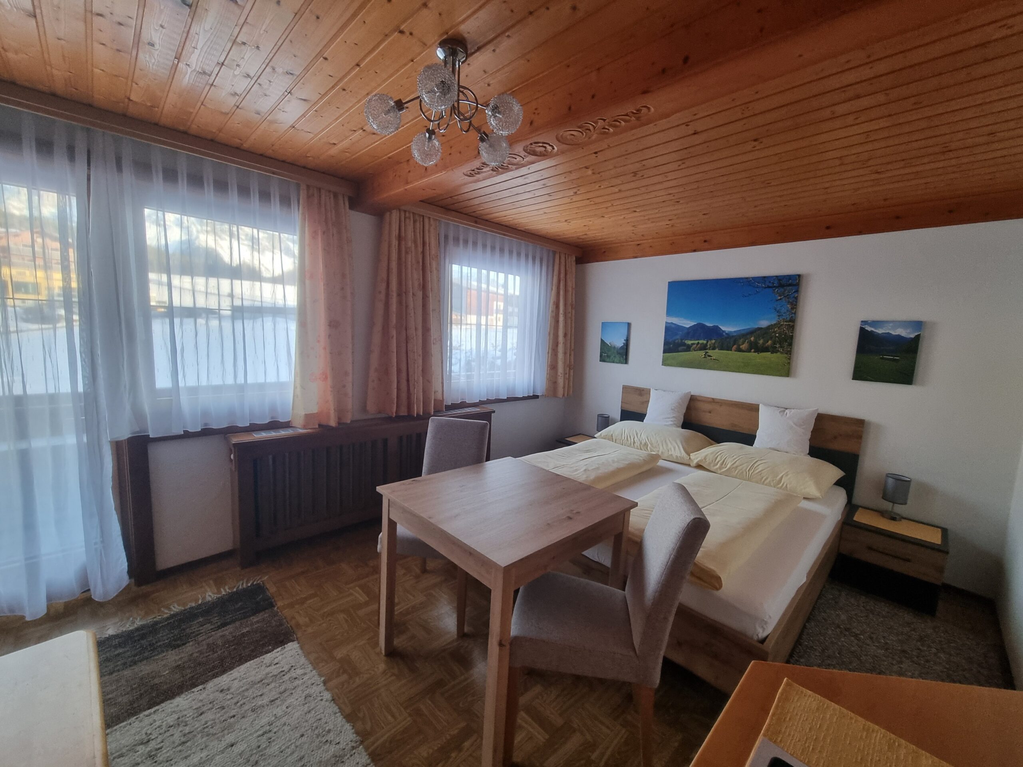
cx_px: 512
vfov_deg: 89.9
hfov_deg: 106.2
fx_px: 384
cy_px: 384
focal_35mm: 13
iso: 200
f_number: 2.2
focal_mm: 2.2
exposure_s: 1/50
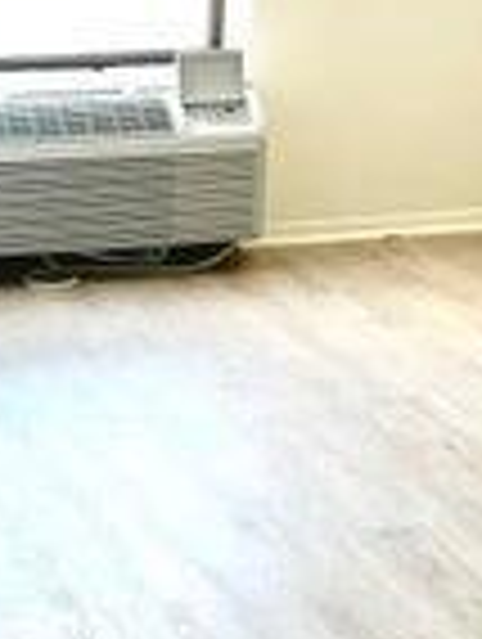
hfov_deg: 12.6
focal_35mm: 117
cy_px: 450
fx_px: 2166
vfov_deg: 16.7
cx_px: 72
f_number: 1.6
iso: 64
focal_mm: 5.1
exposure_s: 1/164
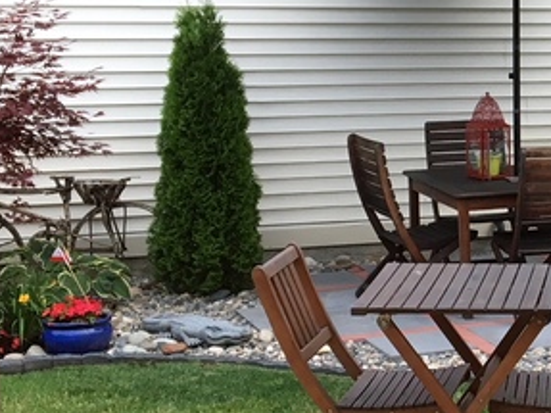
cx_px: 691
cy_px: 213
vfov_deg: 14.6
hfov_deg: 18.3
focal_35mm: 101
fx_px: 1607
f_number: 2.2
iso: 25
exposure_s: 1/40
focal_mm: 4.15
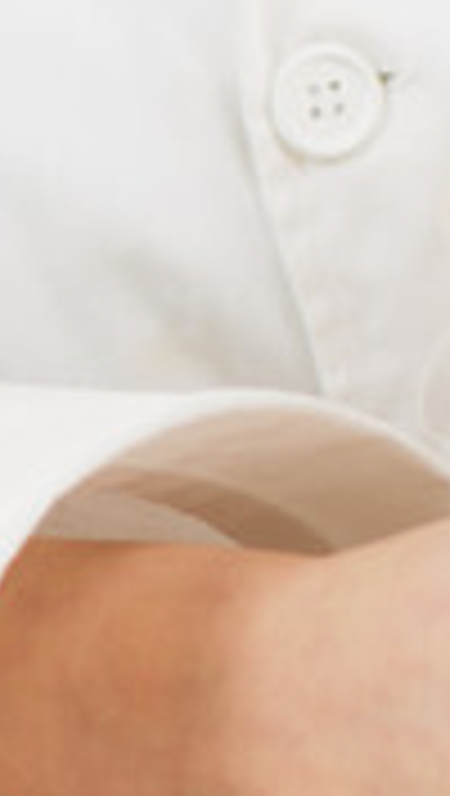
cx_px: 385
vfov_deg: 3.4
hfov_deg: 1.9
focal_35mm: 635
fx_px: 13425
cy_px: -447
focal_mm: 105
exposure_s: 1/125
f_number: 5
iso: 100
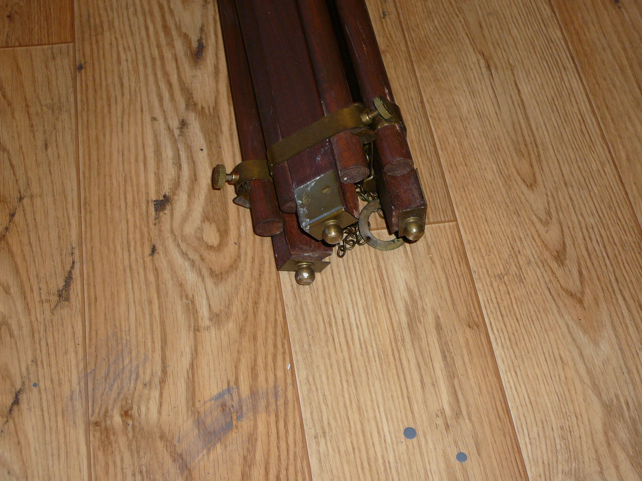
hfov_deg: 34.9
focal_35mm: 55
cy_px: 240
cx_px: 321
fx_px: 1020
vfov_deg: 26.6
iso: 100
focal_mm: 8.2
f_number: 3.5
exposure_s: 1/30
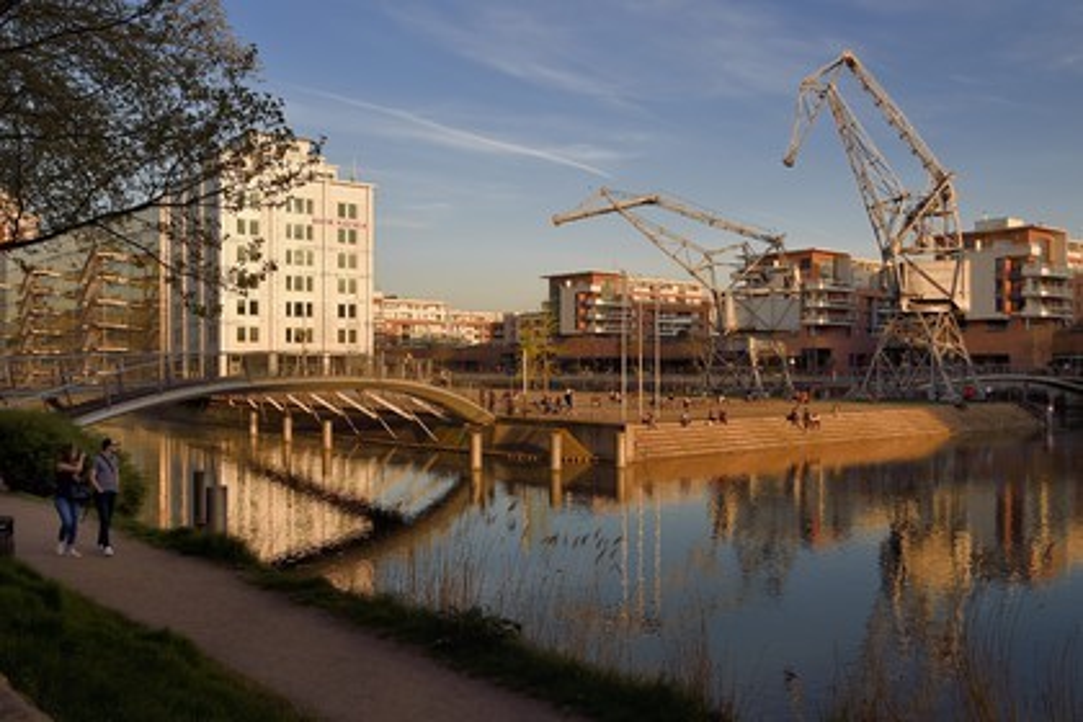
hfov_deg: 55.8
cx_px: 542
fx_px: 1023
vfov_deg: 38.9
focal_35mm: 34
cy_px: 361
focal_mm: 34
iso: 200
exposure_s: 1/250
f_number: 10
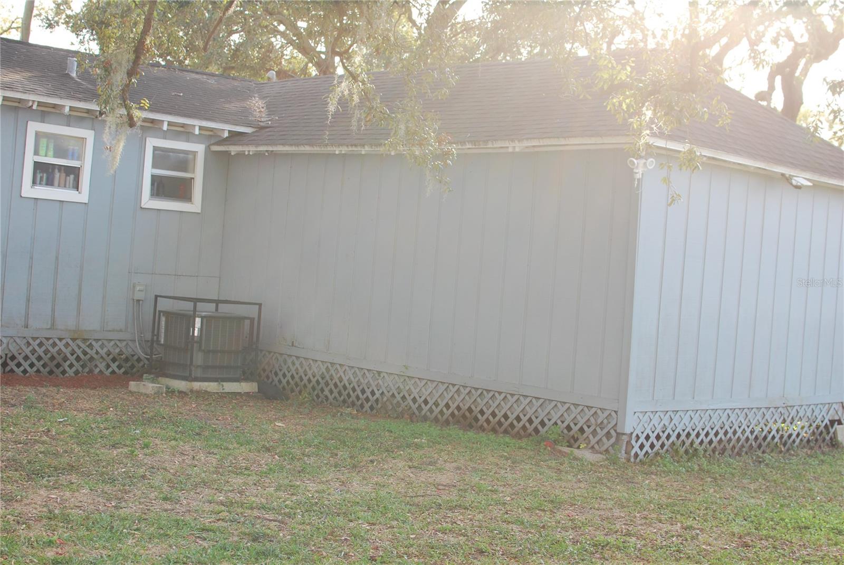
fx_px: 1232
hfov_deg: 37.8
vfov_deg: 25.8
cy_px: 282
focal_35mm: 52
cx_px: 422
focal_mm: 35
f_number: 5
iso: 200
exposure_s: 1/100
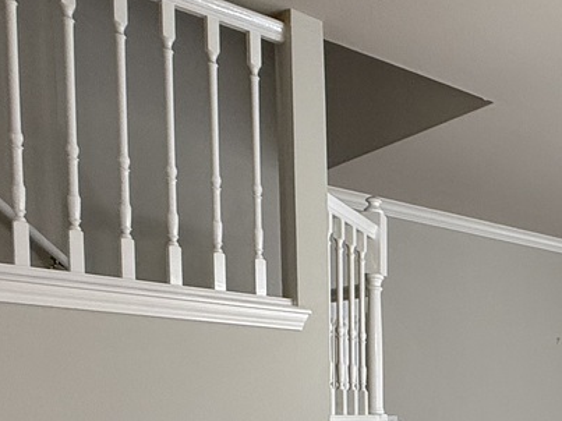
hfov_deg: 31.2
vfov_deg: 26.2
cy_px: 495
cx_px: 697
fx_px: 812
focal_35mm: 50
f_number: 2.2
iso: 200
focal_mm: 2.22
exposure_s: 1/120
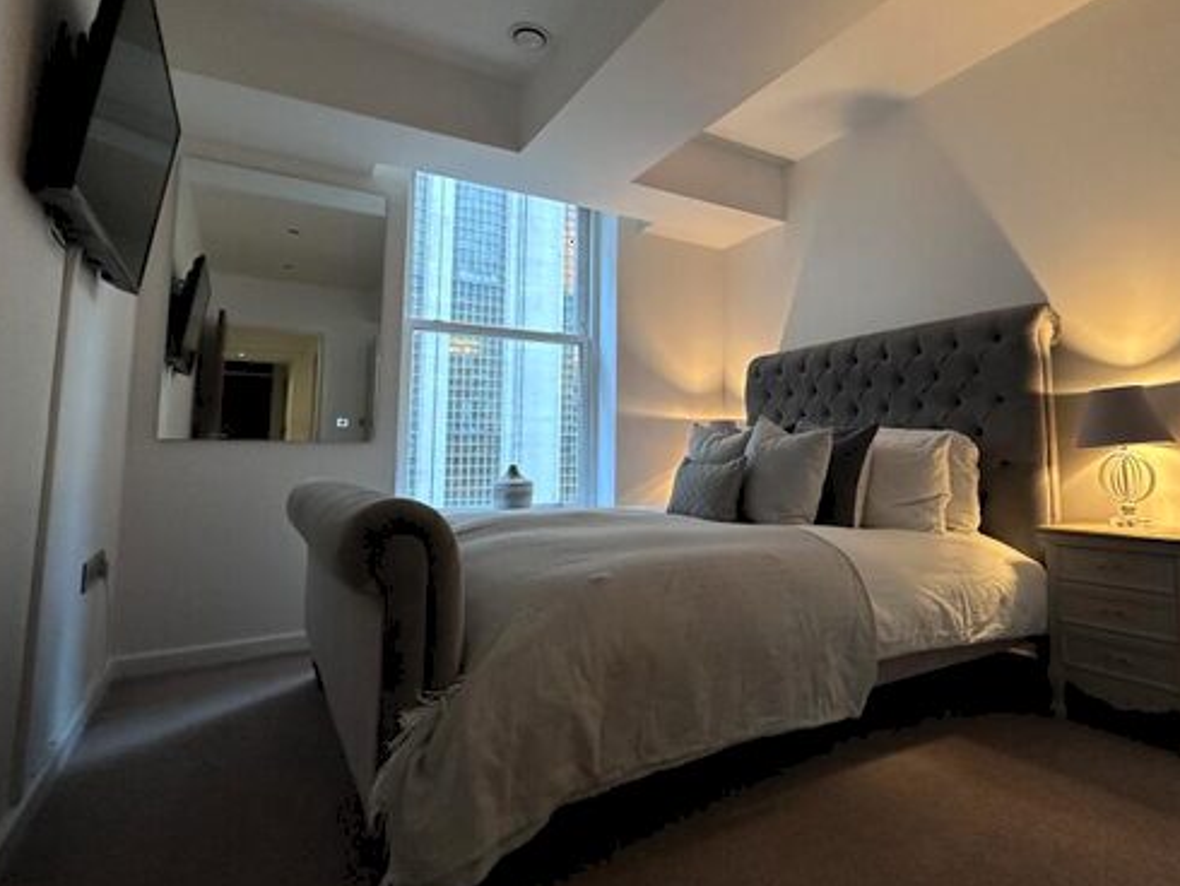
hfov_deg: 80.9
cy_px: 389
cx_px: 698
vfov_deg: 65.8
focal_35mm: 20
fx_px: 682
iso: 320
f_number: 2.2
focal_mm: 2.22
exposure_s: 1/50
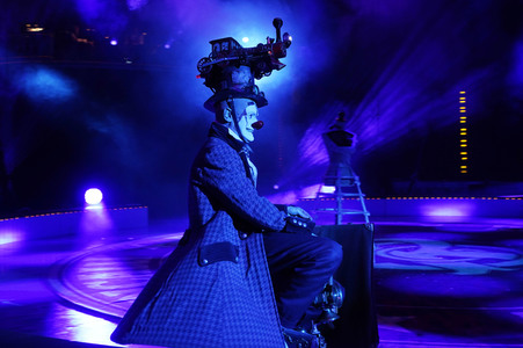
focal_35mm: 45
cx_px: 262
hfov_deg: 43.6
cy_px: 174
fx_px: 653
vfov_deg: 29.8
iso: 1600
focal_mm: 45
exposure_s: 1/125
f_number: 8
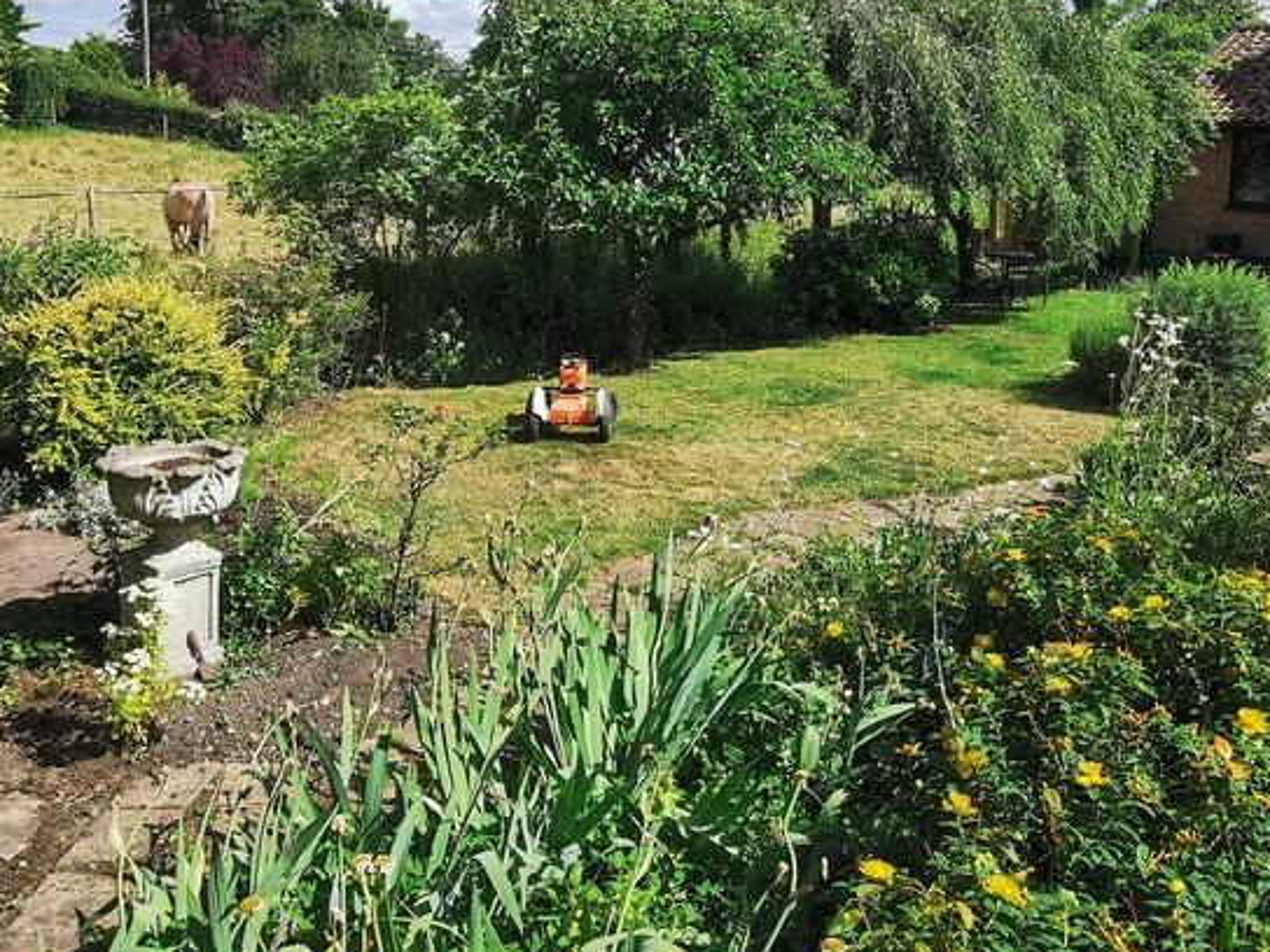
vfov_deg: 43.2
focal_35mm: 32
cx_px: 691
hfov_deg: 56.7
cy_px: 275
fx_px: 1174
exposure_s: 1/919
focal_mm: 2.26
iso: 50
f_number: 2.2
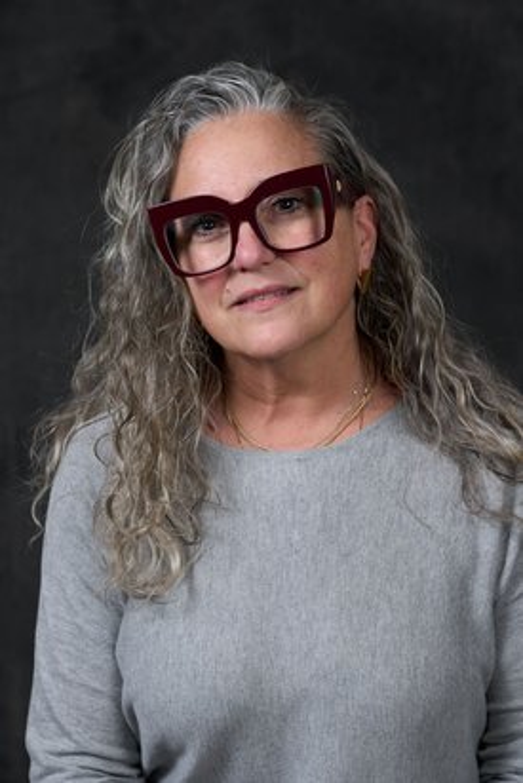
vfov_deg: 16.1
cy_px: 392
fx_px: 2765
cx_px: 262
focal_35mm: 127
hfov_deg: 10.8
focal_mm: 85
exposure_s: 1/250
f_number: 5.6
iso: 400
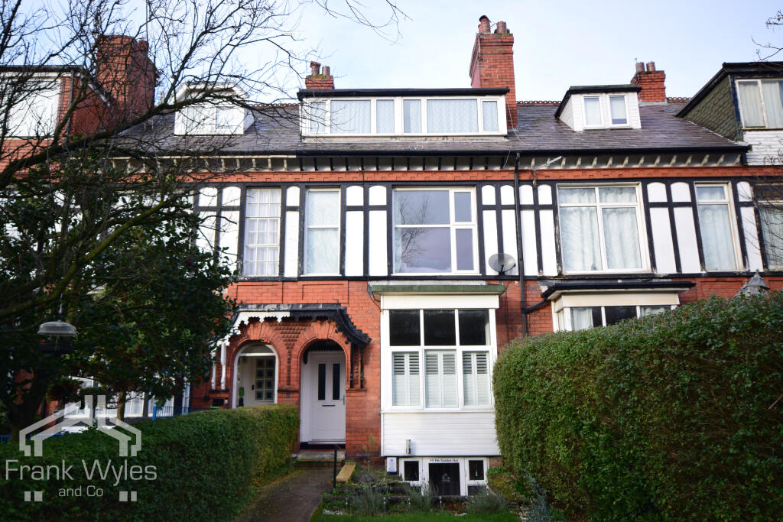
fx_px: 653
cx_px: 392
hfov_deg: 61.9
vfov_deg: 43.6
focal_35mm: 30
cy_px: 261
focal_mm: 20
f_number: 9
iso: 320
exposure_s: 1/125
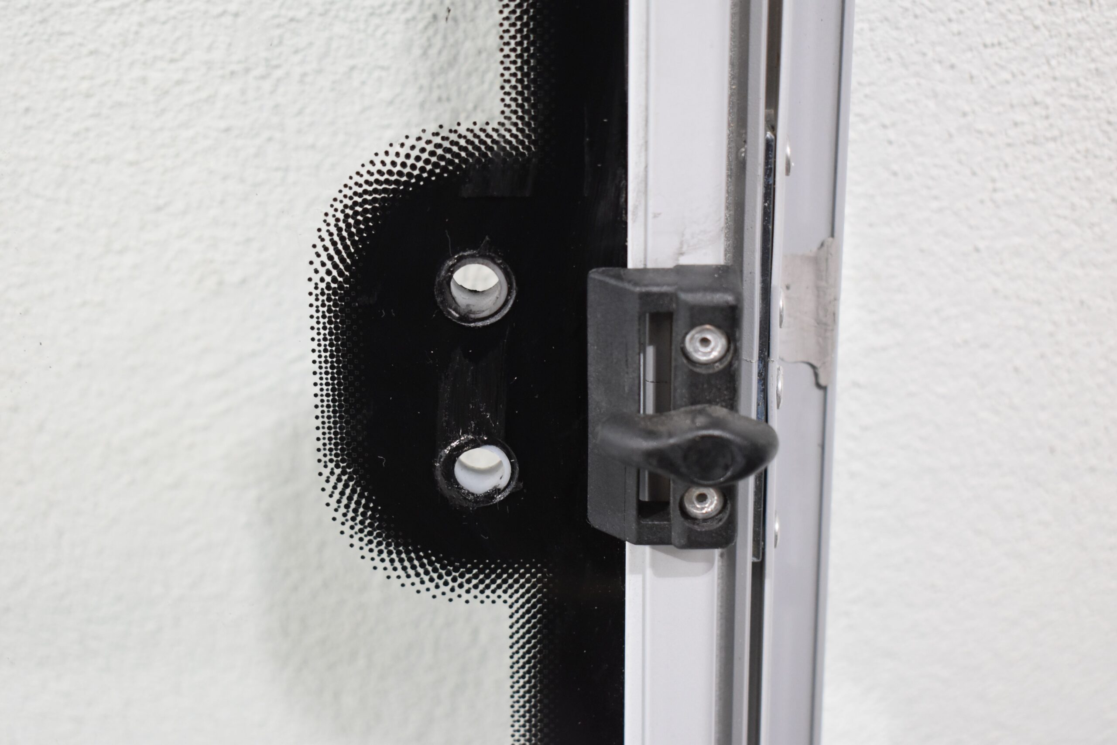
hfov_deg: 29.9
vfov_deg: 20.2
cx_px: 558
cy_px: 372
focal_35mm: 68
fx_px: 2094
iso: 1400
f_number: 5
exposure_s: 1/125
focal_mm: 45
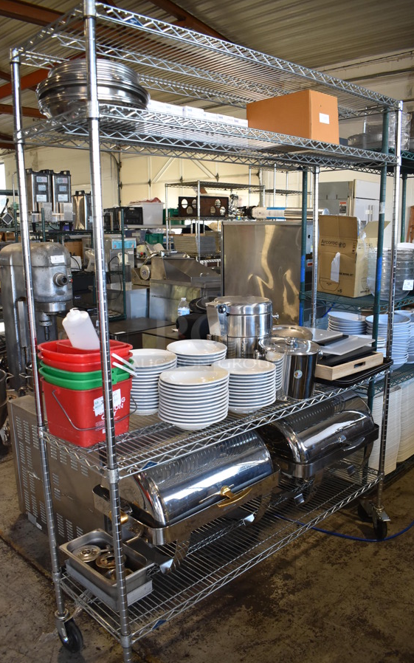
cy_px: 333
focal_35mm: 28
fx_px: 506
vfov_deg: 66.5
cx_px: 205
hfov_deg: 44.5
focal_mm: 18
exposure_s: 1/160
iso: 800
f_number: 3.5
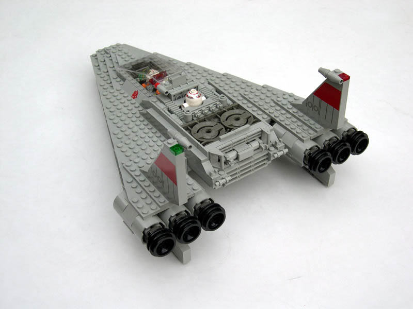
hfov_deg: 40.4
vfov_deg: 30.9
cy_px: 154
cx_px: 206
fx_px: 561
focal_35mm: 47
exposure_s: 1/172
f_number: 3.1
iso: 100
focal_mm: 10.1
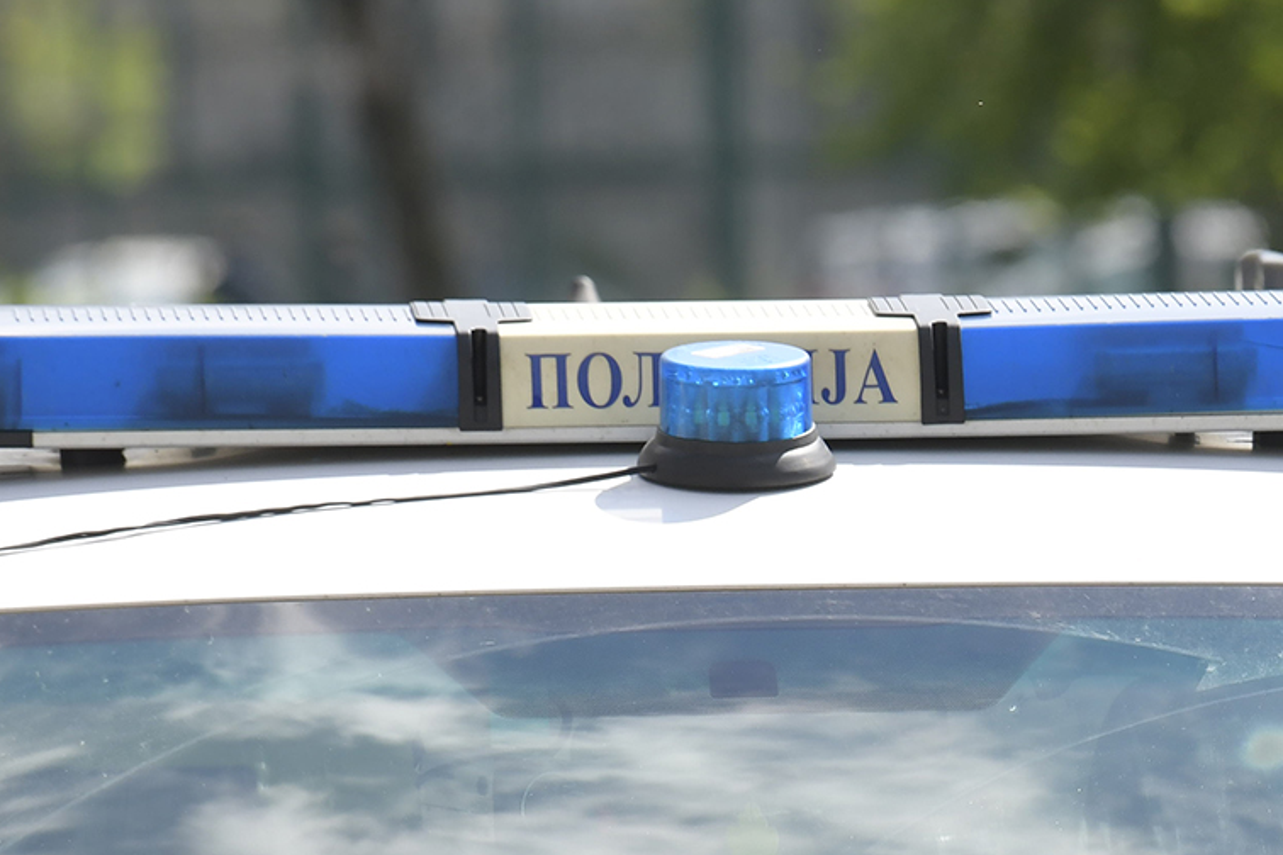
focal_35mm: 628
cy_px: 1383
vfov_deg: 2.2
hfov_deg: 3.3
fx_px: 22379
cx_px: 1398
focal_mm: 190
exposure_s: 1/1600
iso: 400
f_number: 5
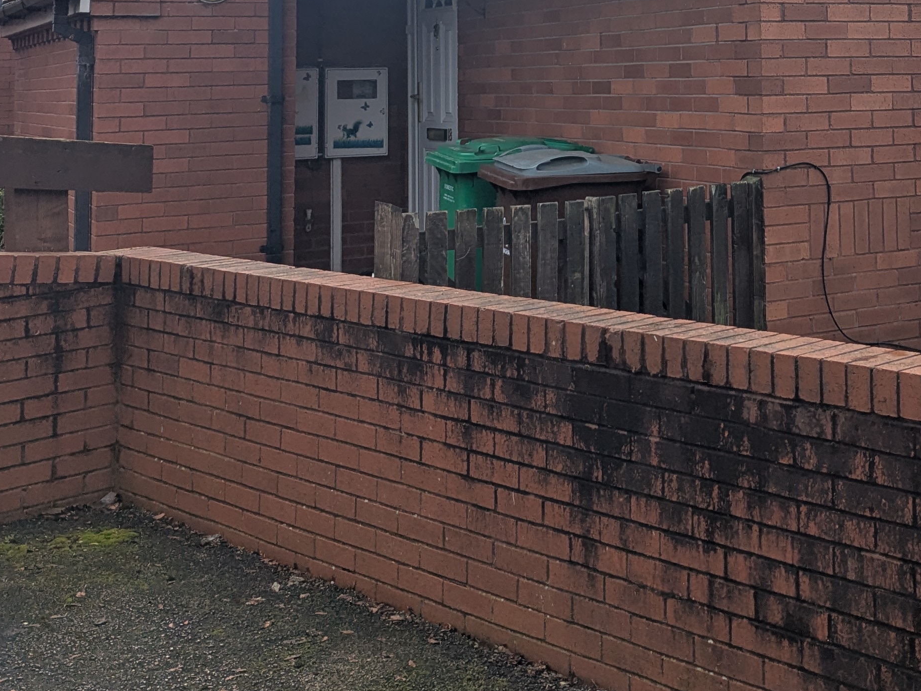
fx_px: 1410
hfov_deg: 35.0
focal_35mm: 53
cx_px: 745
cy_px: -47
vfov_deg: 25.7
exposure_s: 1/1471
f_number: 1.85
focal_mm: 6.81
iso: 32
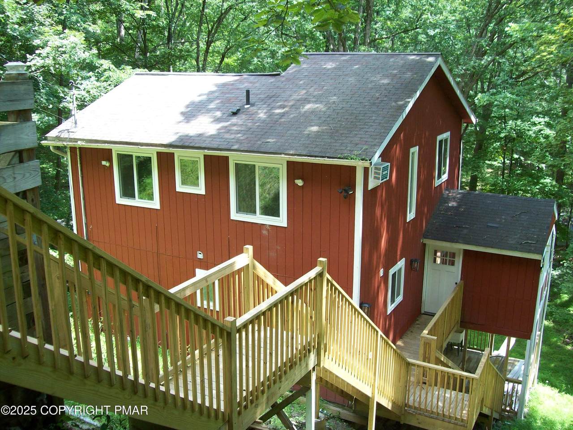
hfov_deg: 51.4
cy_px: 215
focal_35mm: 36
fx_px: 596
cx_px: 286
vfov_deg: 39.7
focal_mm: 6
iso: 80
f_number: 2.7
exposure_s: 1/134
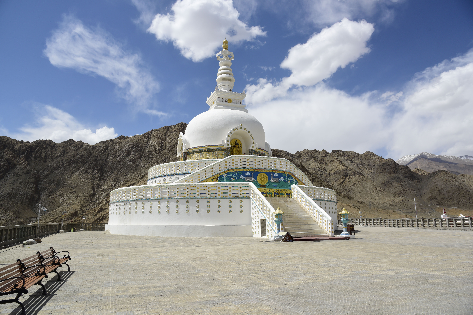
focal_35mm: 24
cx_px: 236
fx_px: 315
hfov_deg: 73.7
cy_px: 158
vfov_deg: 53.2
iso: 64
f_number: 9
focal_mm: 24
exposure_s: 1/200
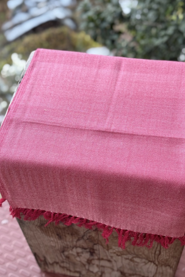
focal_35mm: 51
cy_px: 141
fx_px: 393
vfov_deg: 38.9
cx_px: 99
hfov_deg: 26.5
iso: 100
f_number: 1.78
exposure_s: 1/106
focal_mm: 6.76
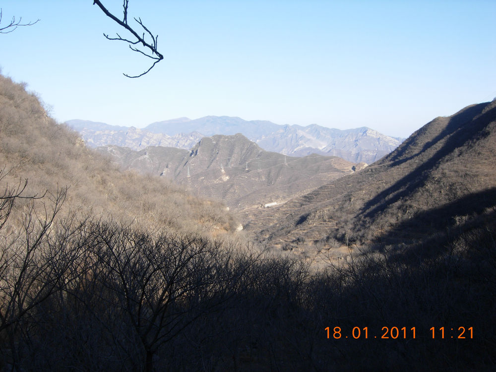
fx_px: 516
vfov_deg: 39.7
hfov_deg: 51.4
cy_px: 186
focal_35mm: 36
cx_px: 248
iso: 50
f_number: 5.4
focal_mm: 7.5
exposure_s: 1/209
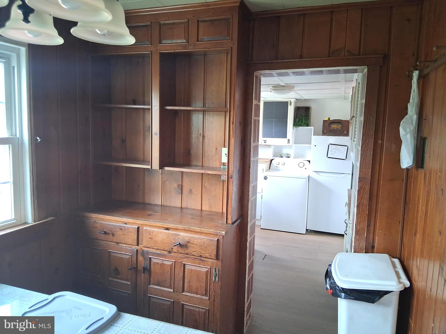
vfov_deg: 53.1
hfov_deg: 67.3
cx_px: 223
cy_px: 167
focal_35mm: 26
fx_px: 335
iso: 320
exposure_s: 1/60
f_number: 1.8
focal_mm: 3.98
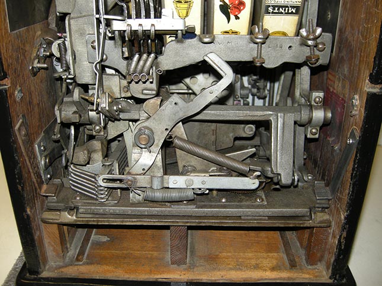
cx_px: 191
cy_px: 143
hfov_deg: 52.6
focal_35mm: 35
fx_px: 386
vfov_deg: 40.7
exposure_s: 1/60
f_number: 2.7
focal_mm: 7.5
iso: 64
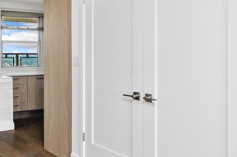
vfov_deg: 32.8
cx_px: 23
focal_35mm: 40
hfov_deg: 44.0
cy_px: 55
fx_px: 264
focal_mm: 11
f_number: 8
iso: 400
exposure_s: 1/4
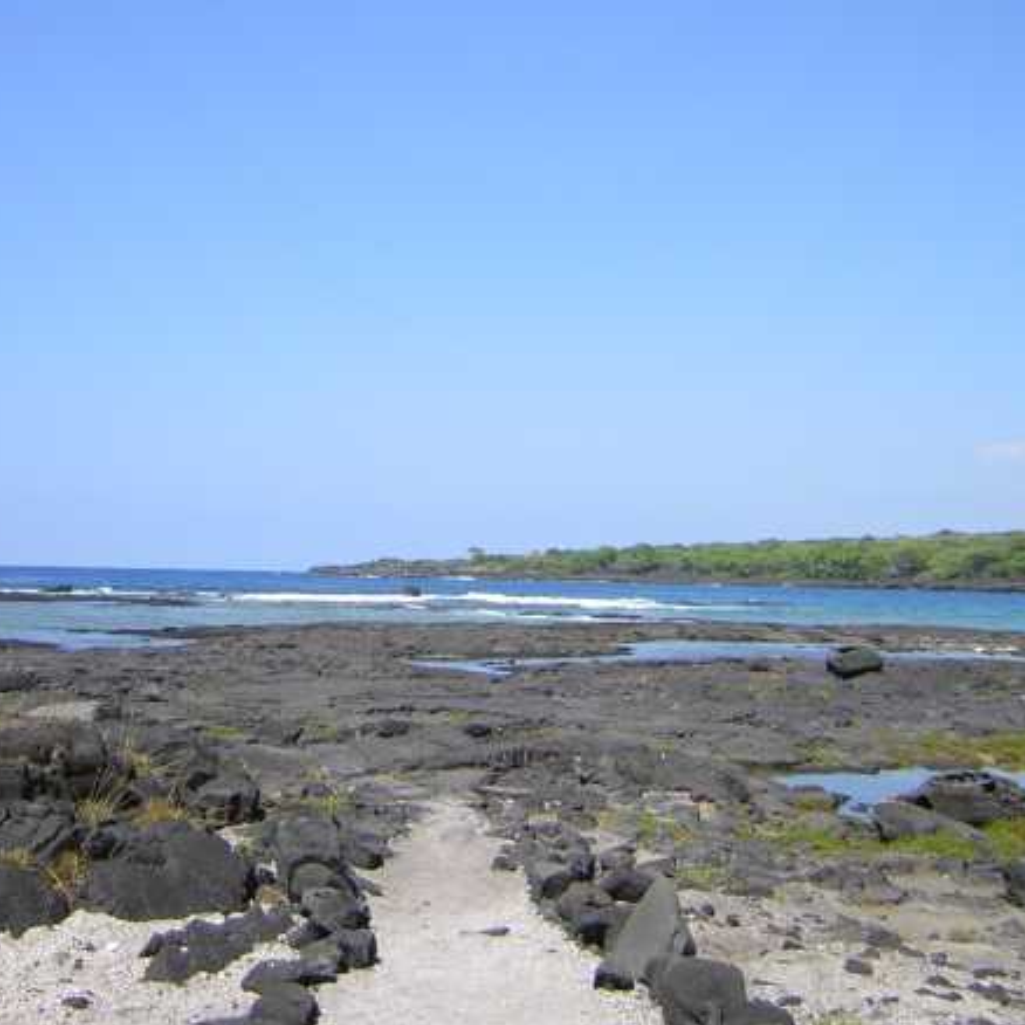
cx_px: 463
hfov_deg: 37.5
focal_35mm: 45
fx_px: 1508
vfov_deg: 37.5
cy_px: 486
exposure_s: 1/303
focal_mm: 4.7
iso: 50
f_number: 5.2
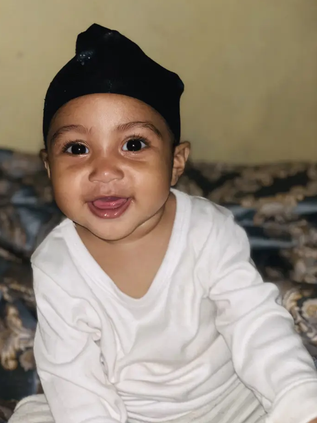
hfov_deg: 25.2
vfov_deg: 33.2
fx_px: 708
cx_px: 141
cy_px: 188
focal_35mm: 58
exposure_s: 1/30
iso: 80
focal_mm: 6
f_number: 2.4
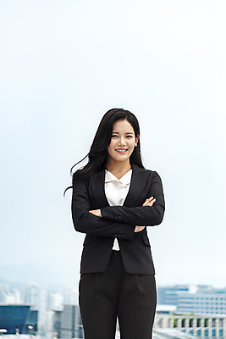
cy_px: 170
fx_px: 659
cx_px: 113
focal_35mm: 70
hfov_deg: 19.5
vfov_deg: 28.8
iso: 400
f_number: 2.8
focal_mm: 70
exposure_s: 1/6400
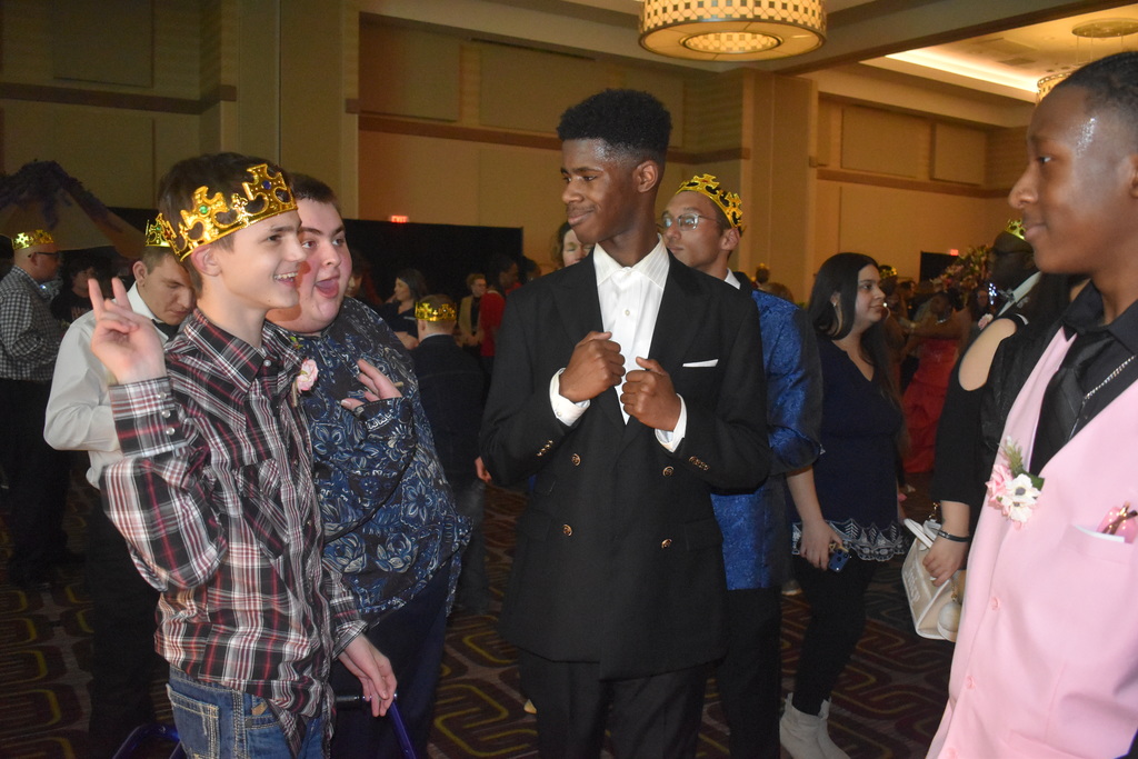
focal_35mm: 32
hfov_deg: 59.5
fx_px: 996
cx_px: 569
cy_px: 380
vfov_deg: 41.7
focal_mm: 21
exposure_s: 1/60
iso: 4500
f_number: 3.8
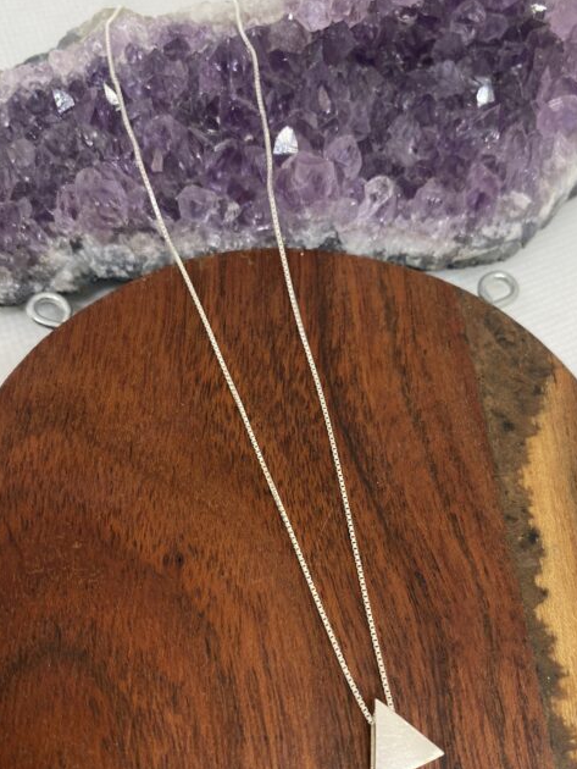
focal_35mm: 33
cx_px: 304
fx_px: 733
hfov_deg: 43.0
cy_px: 461
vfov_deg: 54.9
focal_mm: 4.25
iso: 50
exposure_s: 1/121
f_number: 1.8
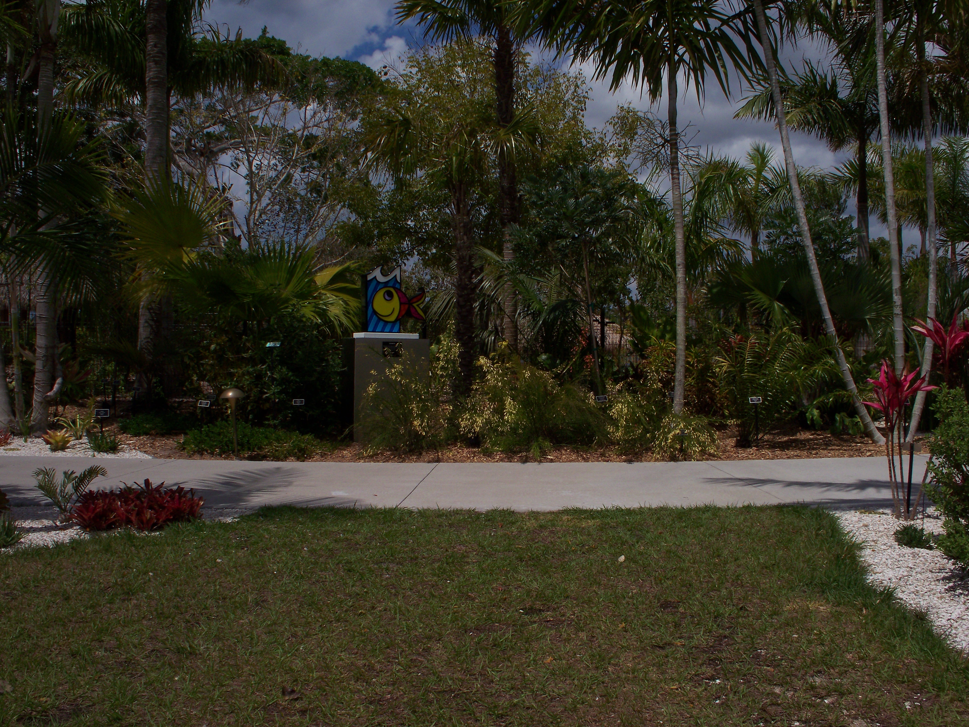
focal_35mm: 35
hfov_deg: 52.6
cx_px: 484
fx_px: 980
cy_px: 364
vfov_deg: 40.7
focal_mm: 7.54
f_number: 8
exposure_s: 1/800
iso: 80
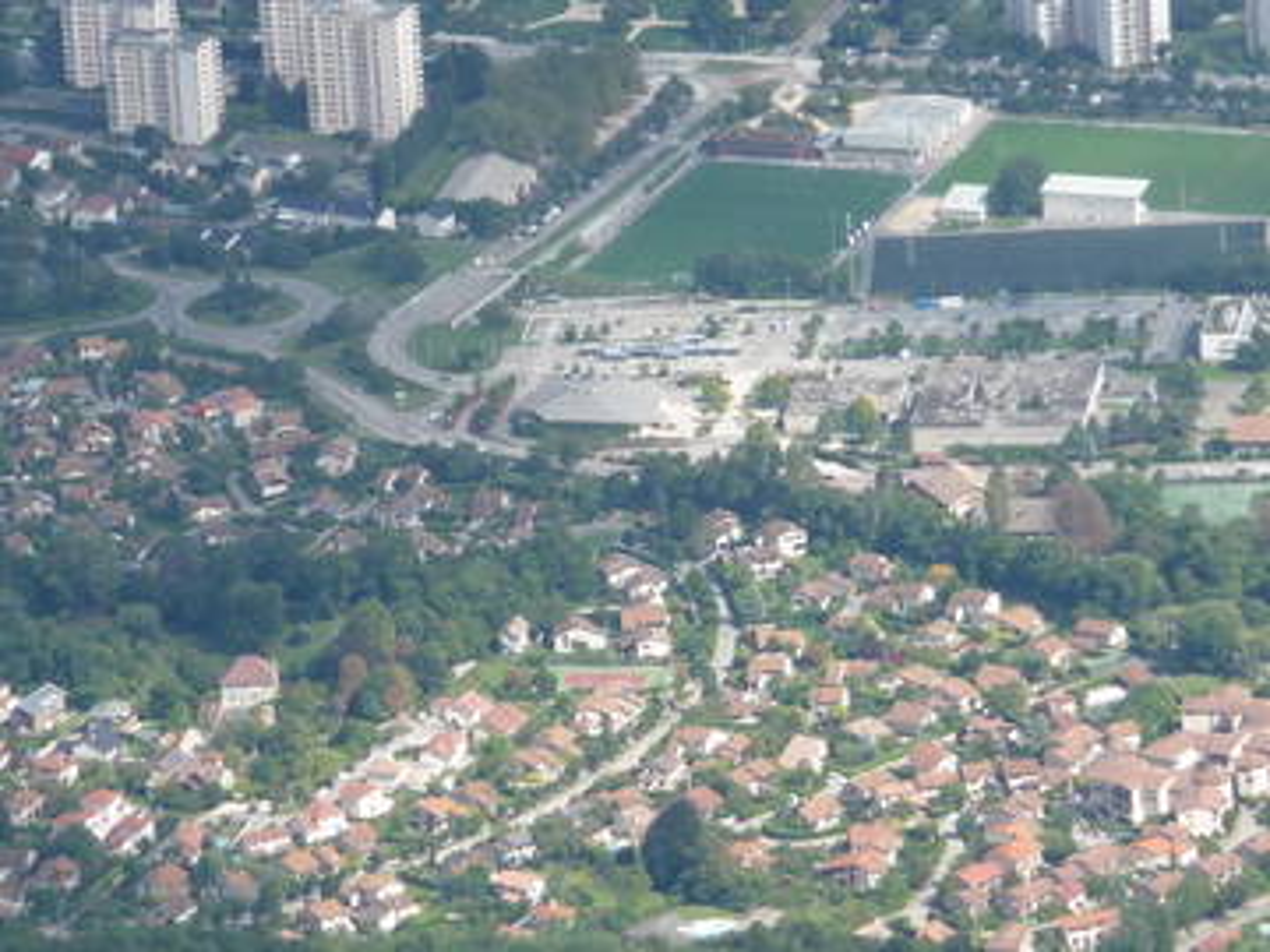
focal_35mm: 446
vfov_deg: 3.3
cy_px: 476
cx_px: 635
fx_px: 16363
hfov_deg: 4.4
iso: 100
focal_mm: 47
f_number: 4.9
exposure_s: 1/320
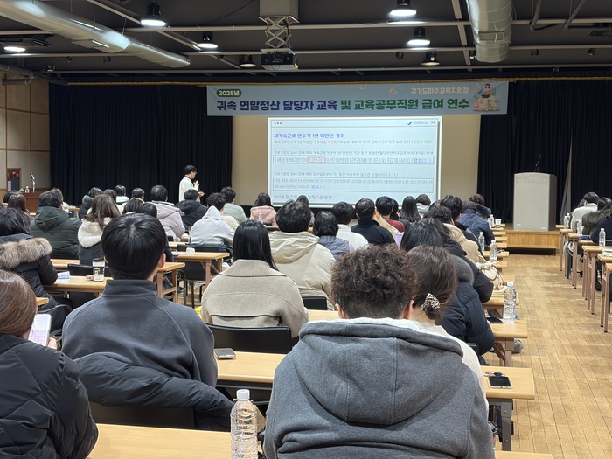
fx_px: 919
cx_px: 306
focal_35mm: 52
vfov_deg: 28.0
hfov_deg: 36.8
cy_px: 230
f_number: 1.6
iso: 160
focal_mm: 5.96
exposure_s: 1/60
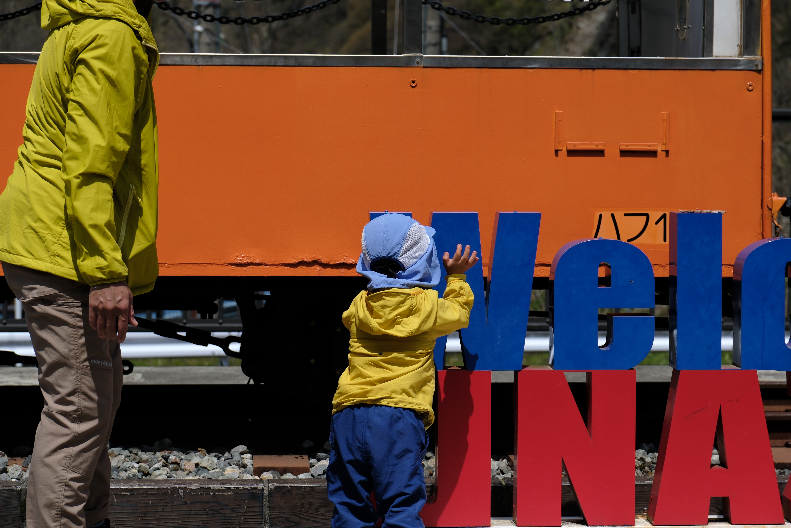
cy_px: 264
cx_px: 396
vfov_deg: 13.0
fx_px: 2307
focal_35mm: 105
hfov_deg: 19.5
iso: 160
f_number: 5.6
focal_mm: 70
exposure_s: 1/1100
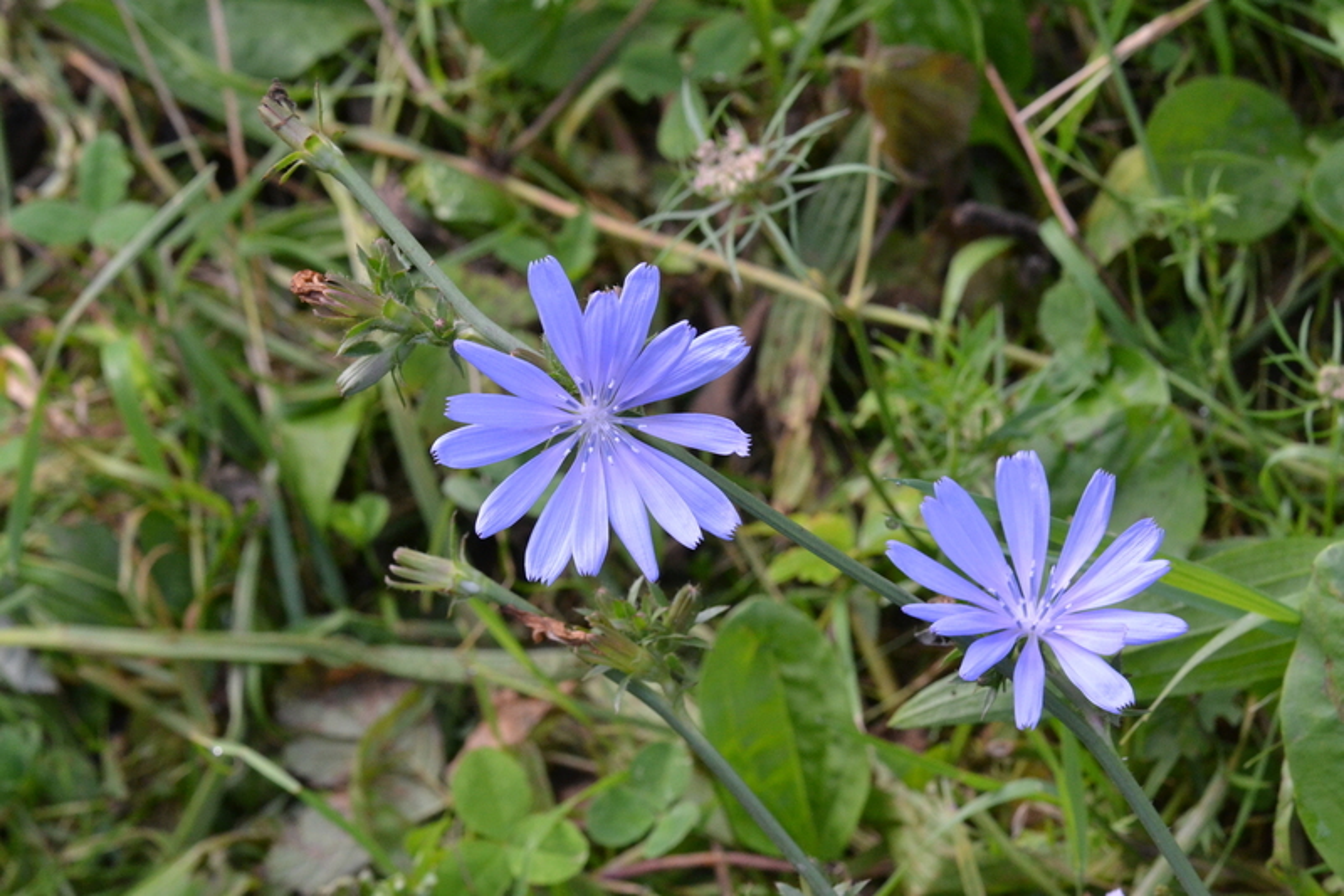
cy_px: 448
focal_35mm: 128
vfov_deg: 10.7
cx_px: 672
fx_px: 4759
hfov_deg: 16.1
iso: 1600
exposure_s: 1/160
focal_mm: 85
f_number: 11
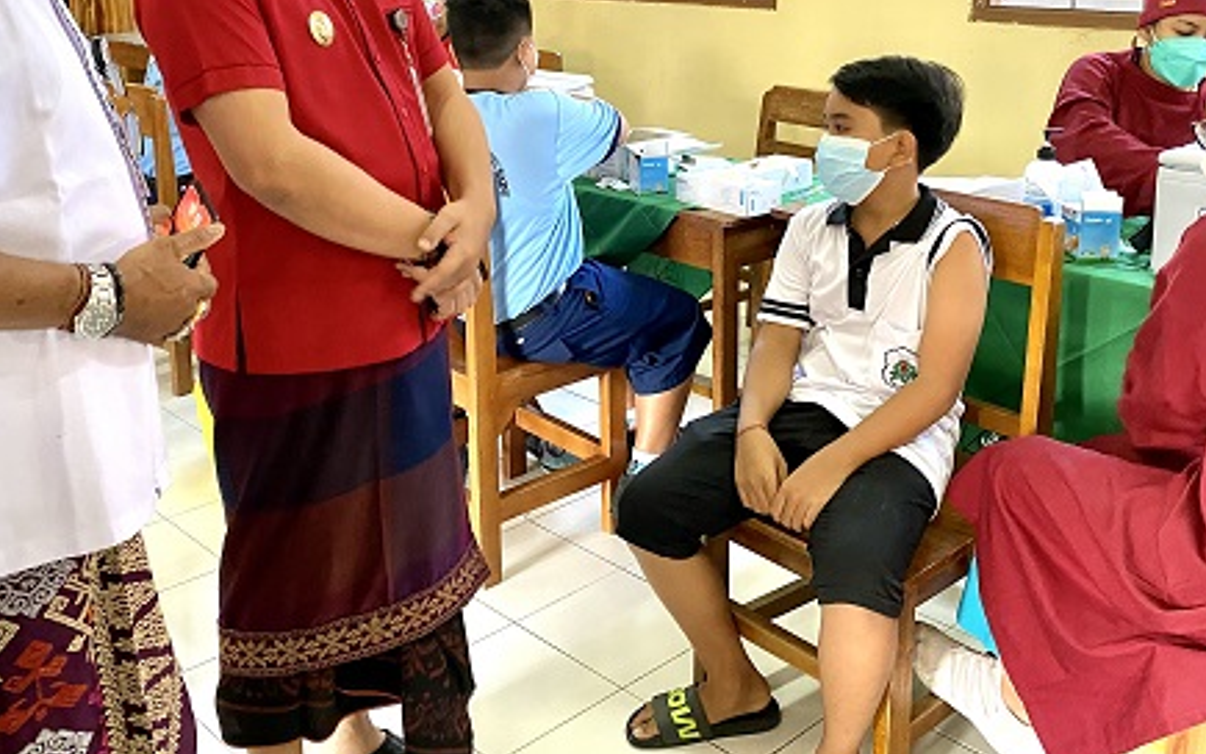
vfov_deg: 32.8
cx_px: 563
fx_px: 1249
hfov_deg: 51.5
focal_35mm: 38
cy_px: 172
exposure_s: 1/50
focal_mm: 4.25
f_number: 1.8
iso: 250
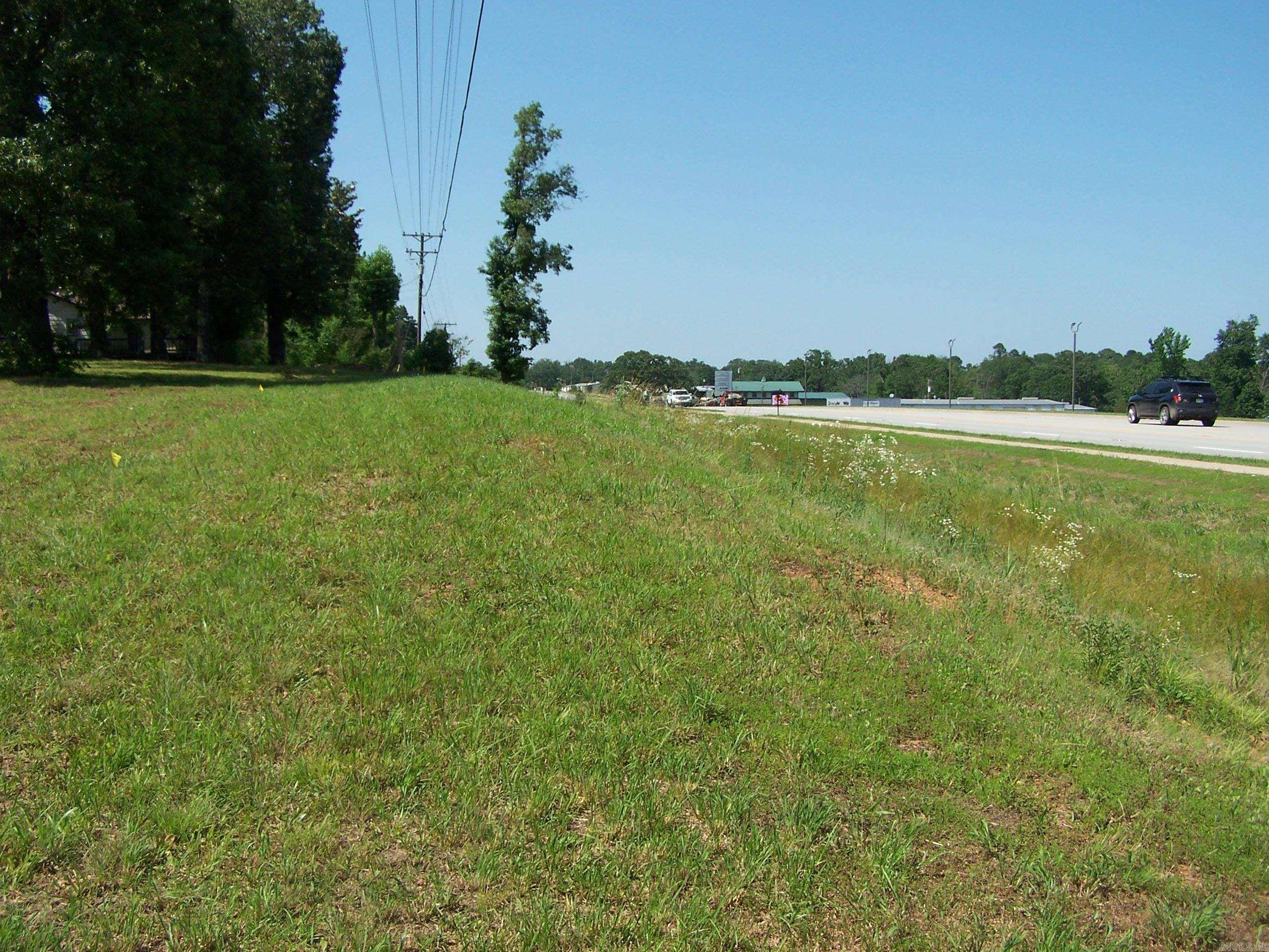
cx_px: 634
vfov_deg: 37.7
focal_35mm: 38
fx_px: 1393
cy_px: 476
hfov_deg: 49.0
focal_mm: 6.3
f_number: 4
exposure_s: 1/800
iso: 80
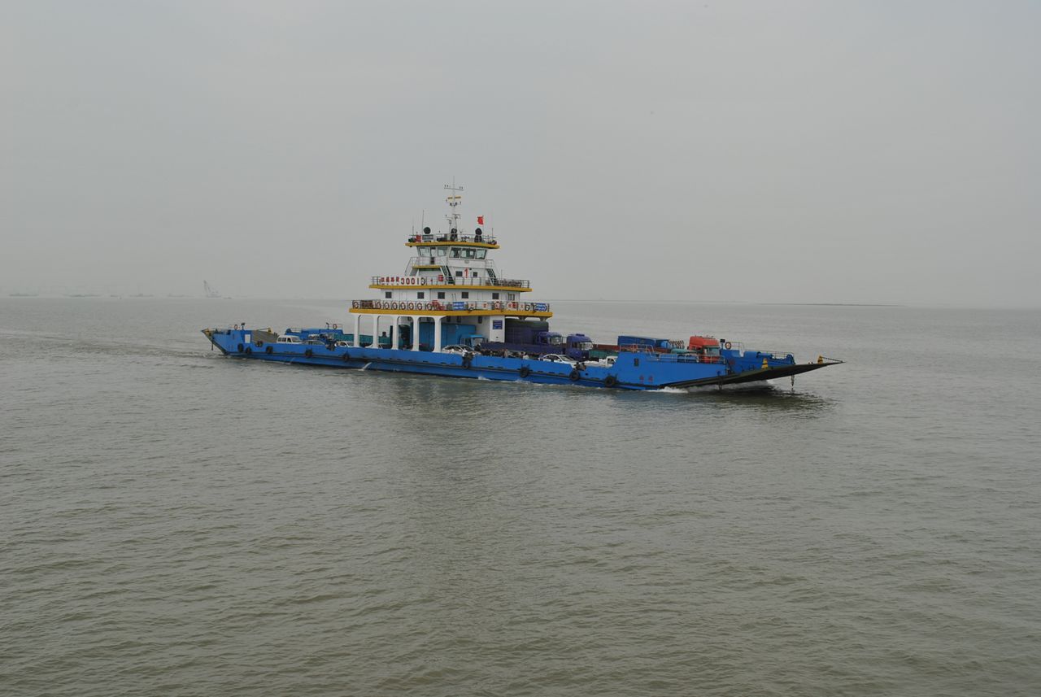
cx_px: 520
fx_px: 1042
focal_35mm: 36
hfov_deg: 53.1
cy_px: 348
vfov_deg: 37.0
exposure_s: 1/250
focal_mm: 24
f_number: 8
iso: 100
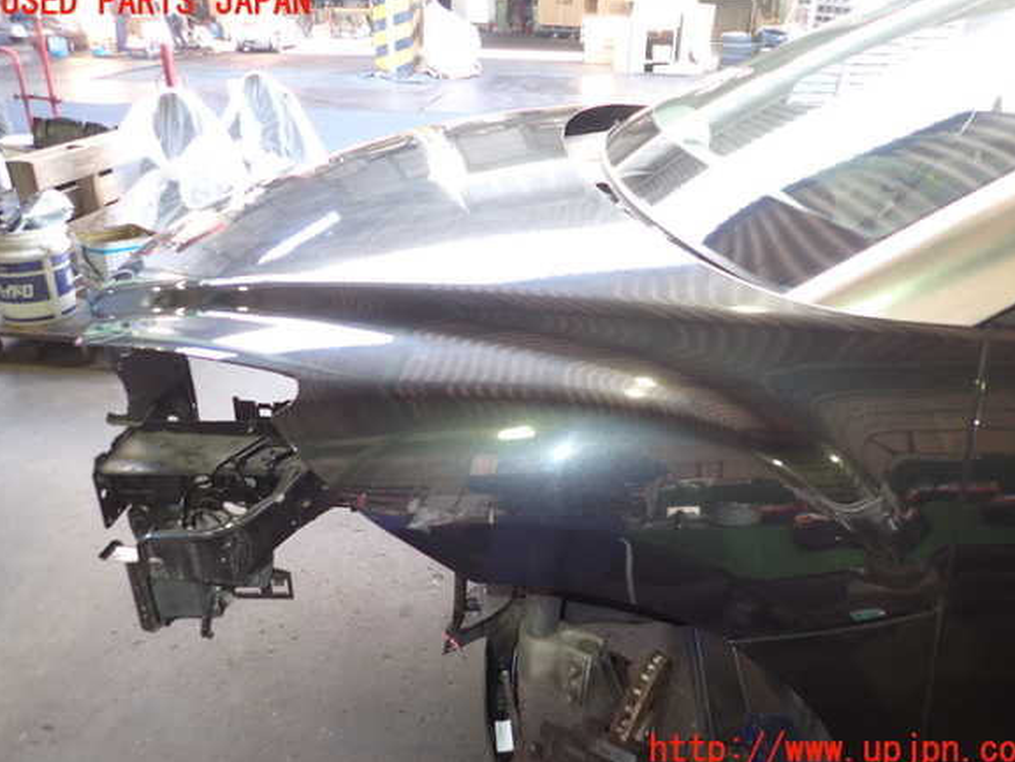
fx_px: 763
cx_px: 519
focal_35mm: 26
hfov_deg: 67.3
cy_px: 377
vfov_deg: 53.1
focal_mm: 4.5
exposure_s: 1/30
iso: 200
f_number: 2
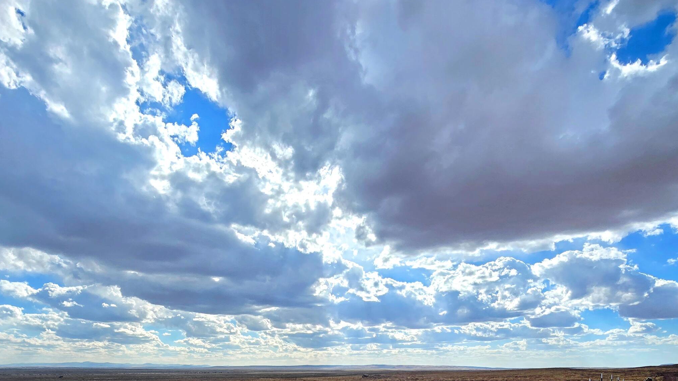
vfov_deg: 45.8
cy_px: 375
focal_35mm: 21
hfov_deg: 83.5
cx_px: 302
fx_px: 378
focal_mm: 2.2
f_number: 2.2
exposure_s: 1/3935
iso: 50
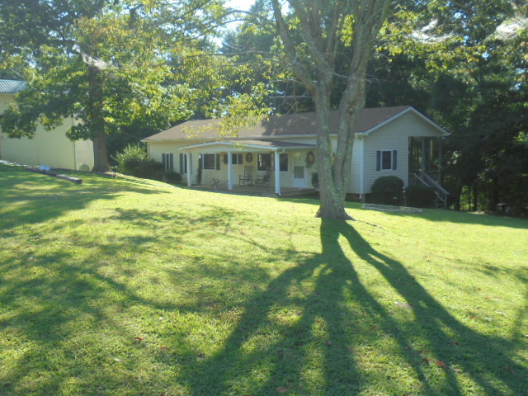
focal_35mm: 38
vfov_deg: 37.7
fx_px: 580
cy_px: 198
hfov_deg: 49.0
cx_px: 264
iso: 100
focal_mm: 6.9
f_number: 4.2
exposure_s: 1/160
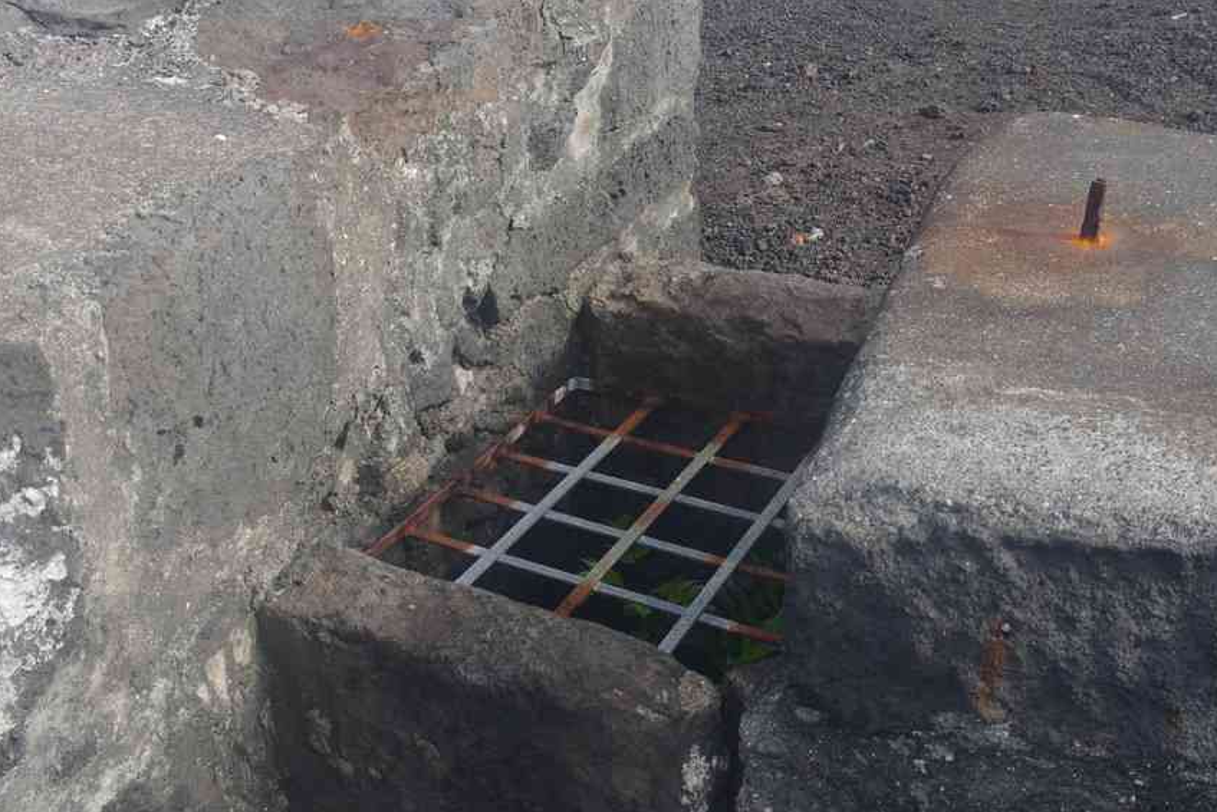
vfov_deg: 29.2
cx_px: 617
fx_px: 1555
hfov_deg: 42.7
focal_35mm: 46
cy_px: 361
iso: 200
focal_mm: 26
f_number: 9
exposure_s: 1/50
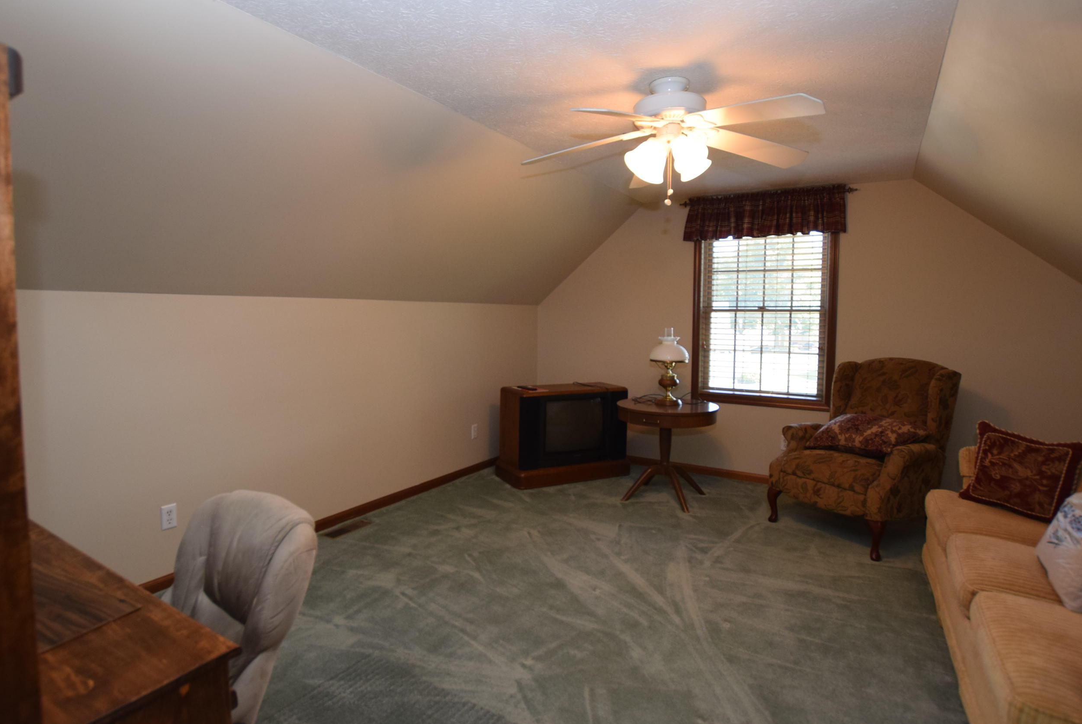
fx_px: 541
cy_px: 344
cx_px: 503
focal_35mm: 18
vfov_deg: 67.5
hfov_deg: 89.8
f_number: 4.5
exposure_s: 1/80
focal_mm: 10
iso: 800
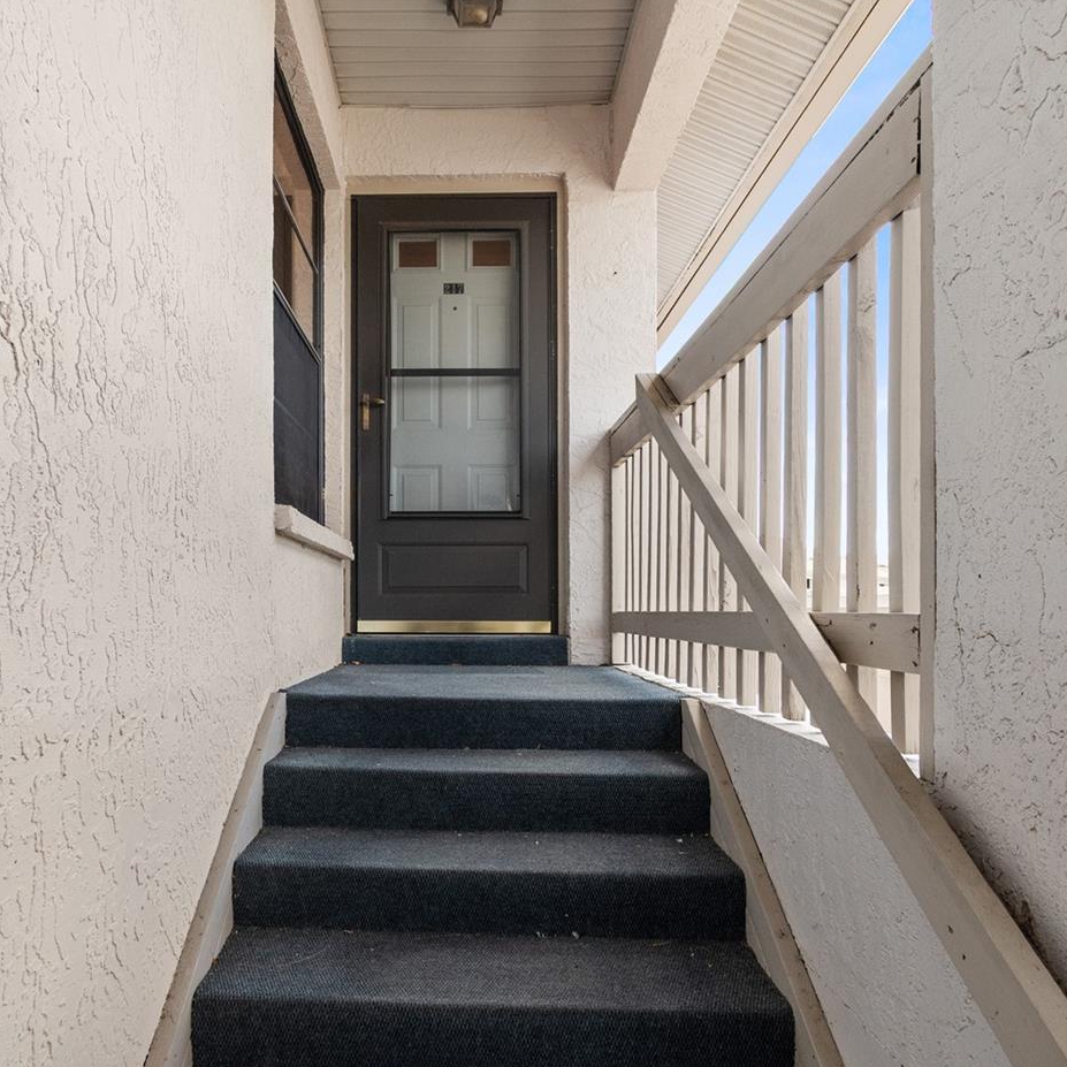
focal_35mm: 22
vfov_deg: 69.4
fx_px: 767
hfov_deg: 69.3
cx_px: 458
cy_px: 588
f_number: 7.1
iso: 640
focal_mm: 10
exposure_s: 1/60
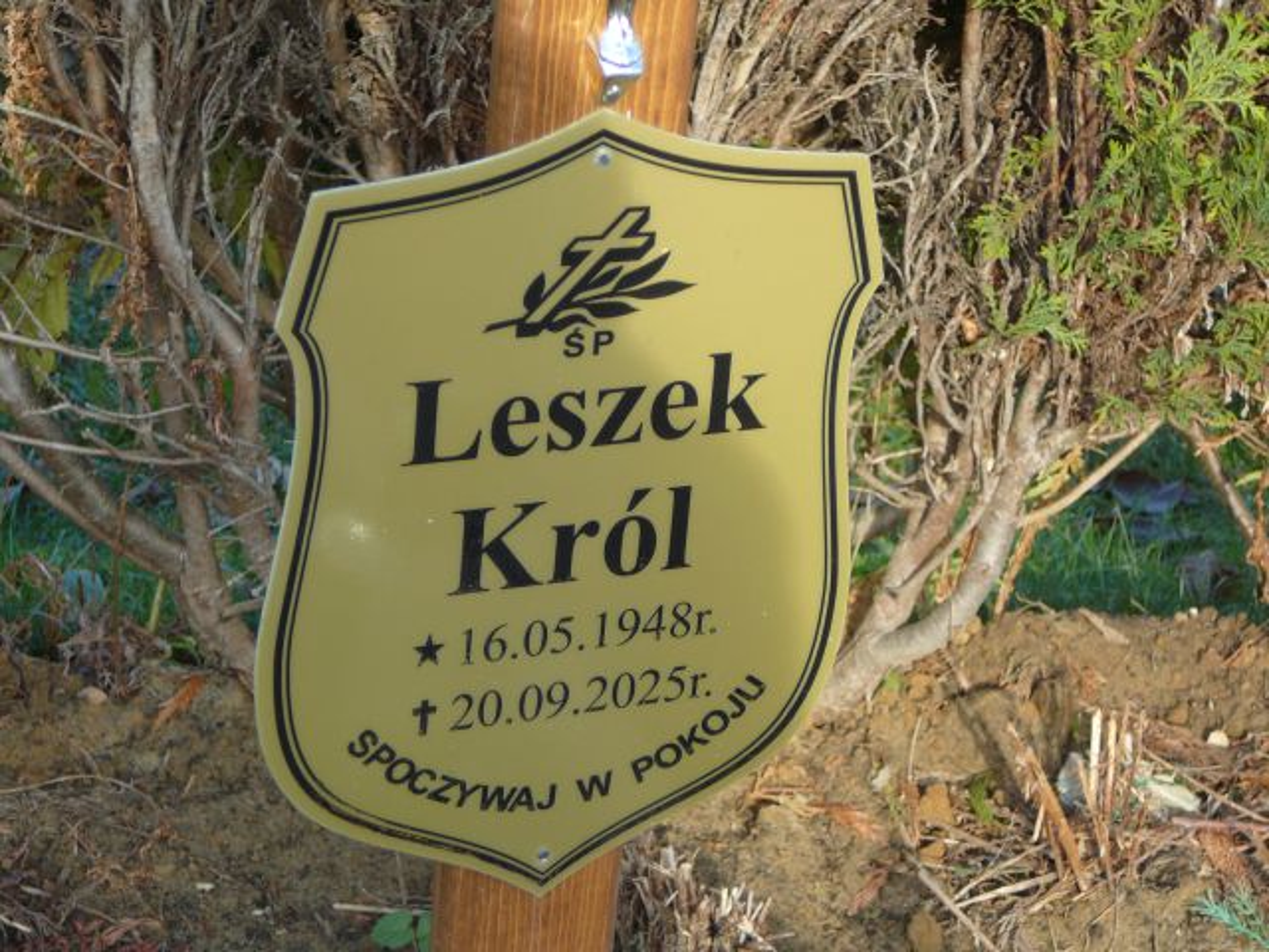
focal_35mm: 105
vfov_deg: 14.1
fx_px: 3849
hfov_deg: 18.7
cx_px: 634
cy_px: 476
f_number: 3.9
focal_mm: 15.6
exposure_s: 1/100
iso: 80
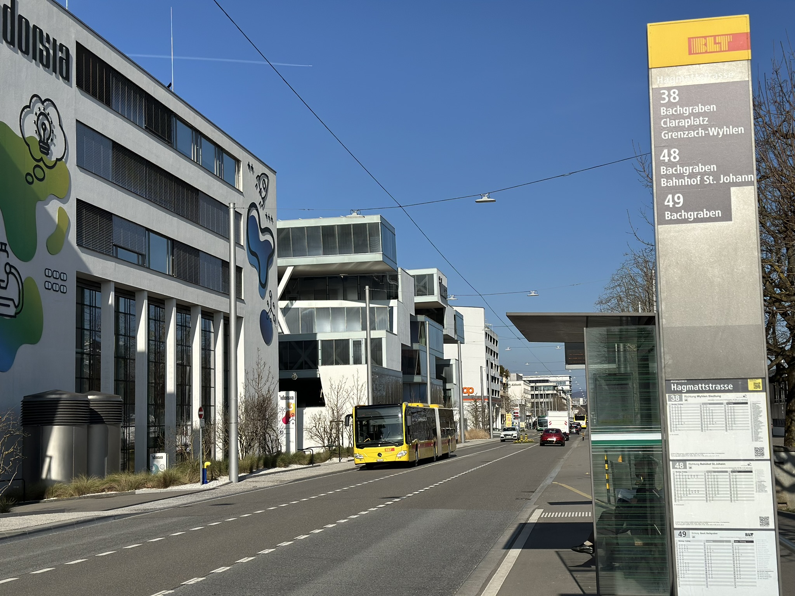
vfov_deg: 30.3
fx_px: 1102
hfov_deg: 39.7
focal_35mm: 48
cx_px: 398
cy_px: 298
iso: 80
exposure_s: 1/12048
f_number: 1.78
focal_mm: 6.86
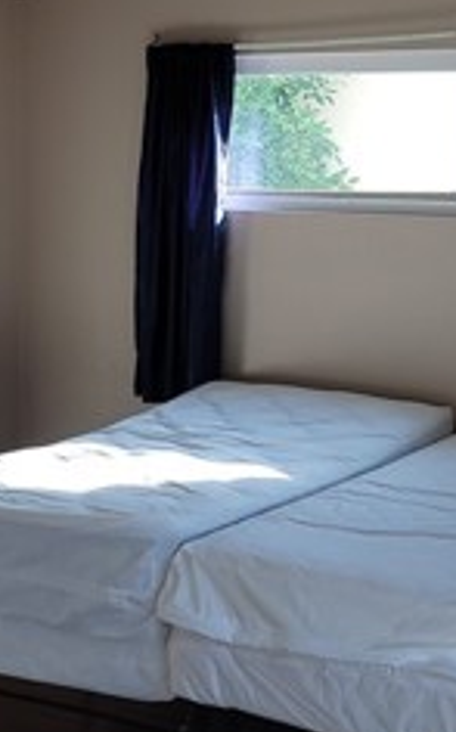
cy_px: 282
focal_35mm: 72
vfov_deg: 28.5
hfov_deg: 18.1
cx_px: 239
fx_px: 1435
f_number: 1.8
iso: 32
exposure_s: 1/60
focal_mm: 7
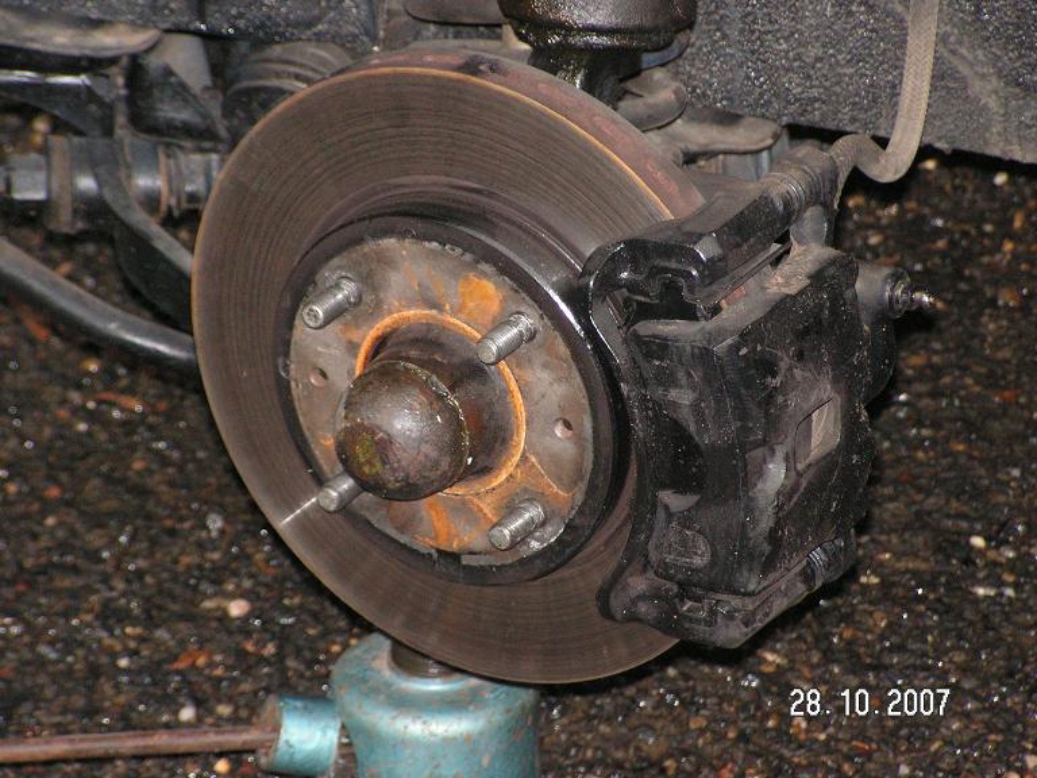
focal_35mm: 175
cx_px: 518
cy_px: 389
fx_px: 5243
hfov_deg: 11.3
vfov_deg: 8.5
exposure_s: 1/200
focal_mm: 29.3
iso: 160
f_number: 3.4
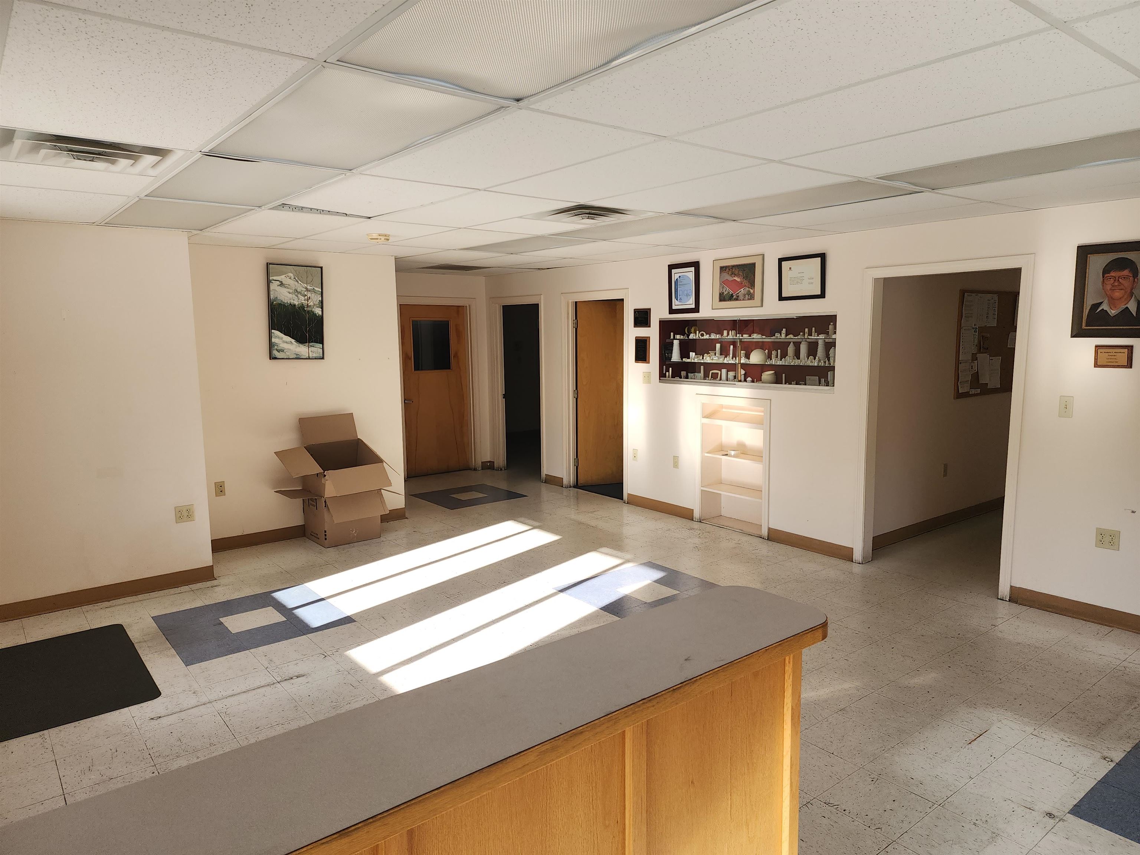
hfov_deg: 73.9
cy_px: 428
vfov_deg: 58.9
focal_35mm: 23
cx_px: 570
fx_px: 757
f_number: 1.8
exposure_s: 1/120
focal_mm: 6.4
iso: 25
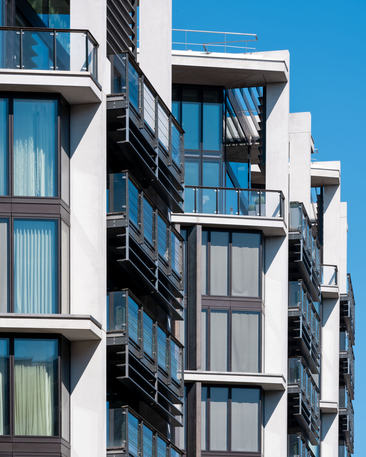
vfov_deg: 12.1
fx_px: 2166
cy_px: 226
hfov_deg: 9.7
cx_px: 183
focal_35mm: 160
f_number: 11
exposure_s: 1/180
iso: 200
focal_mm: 193
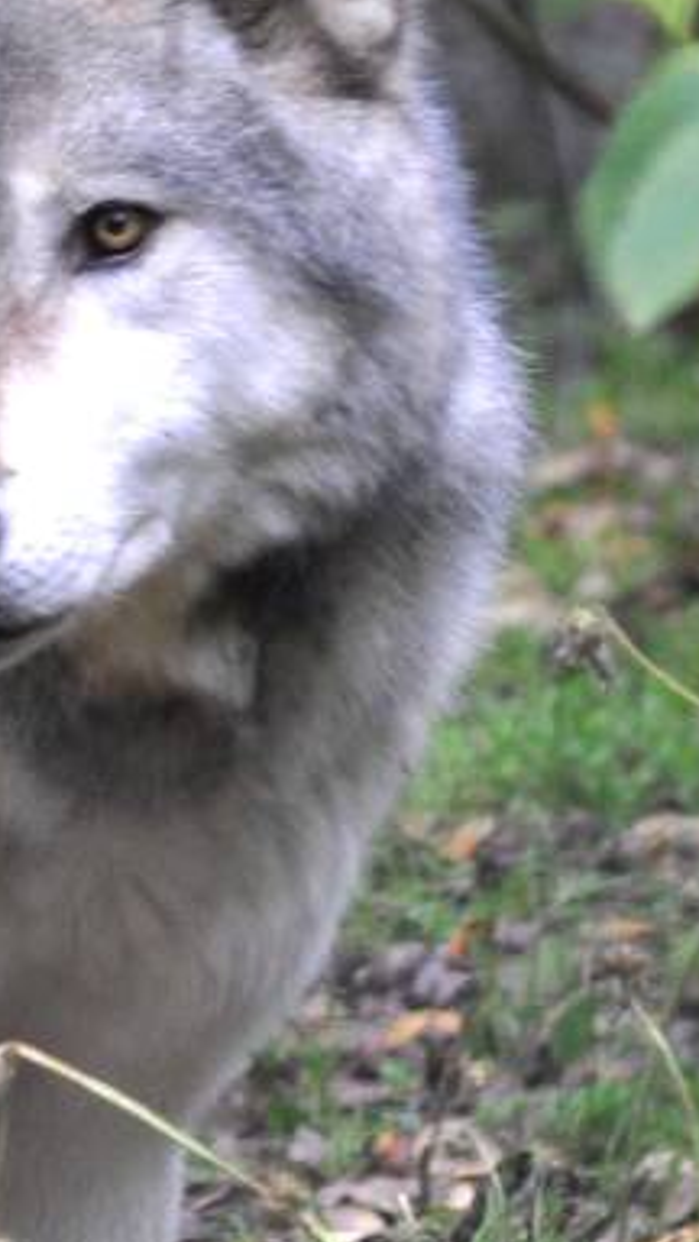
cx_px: -146
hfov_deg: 1.0
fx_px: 41985
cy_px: 810
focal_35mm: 1274
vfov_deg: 1.7
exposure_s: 1/125
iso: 560
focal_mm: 195
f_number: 5.6
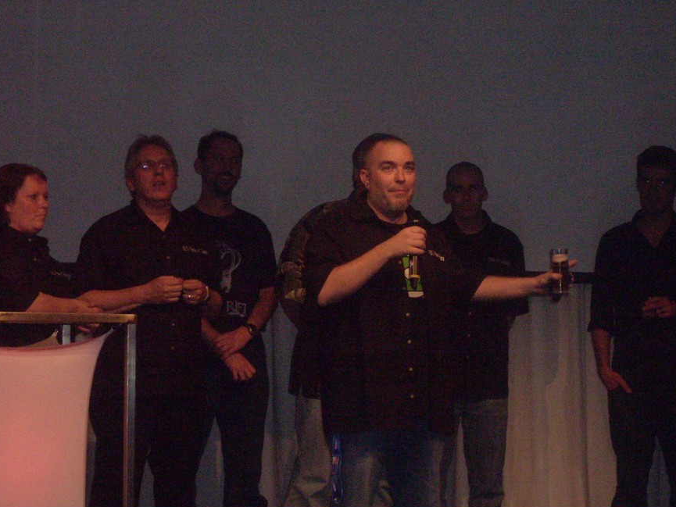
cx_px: 370
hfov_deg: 14.6
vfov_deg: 11.0
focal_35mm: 135
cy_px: 237
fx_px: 2637
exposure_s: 1/60
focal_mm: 18.9
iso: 240
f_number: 5.2
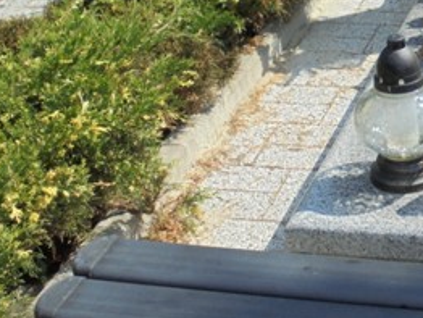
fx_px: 1015
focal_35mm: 83
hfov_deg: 22.3
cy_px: -10
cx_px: 455
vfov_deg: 17.3
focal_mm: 6.1
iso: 100
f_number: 4
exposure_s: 1/640
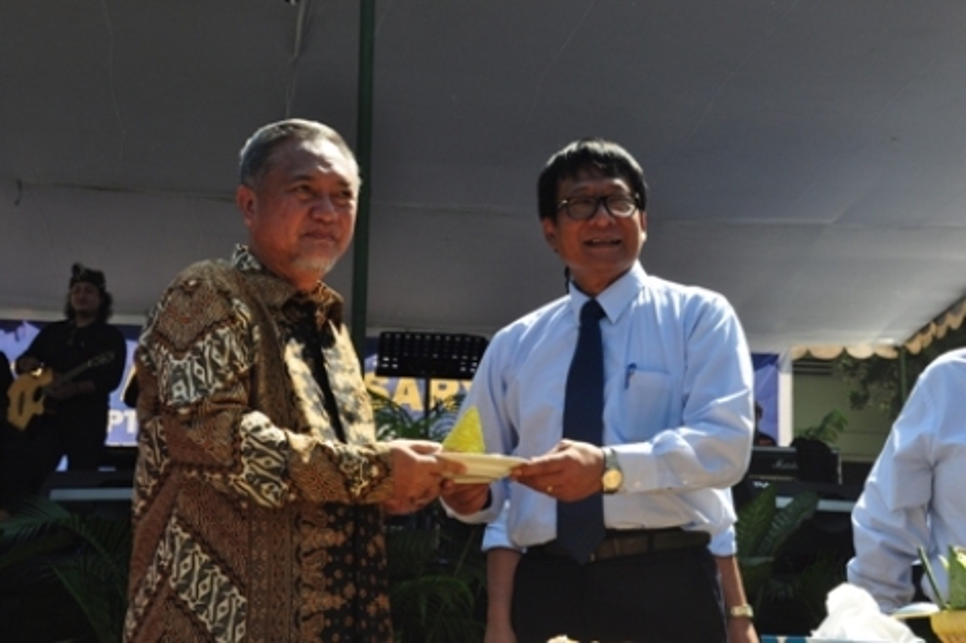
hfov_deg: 30.5
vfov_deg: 20.6
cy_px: 322
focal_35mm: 66
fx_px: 1770
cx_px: 483
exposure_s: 1/320
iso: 400
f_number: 10
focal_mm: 44
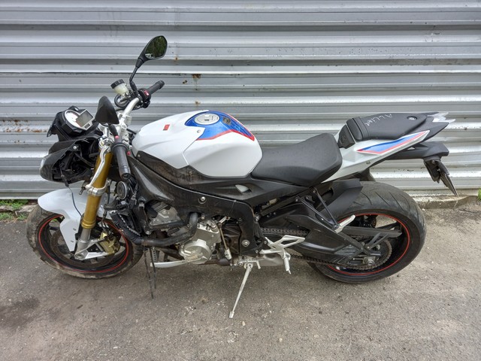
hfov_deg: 69.4
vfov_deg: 54.9
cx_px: 240
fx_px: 347
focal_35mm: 25
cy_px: 180
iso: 40
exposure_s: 1/120
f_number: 2
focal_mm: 4.6
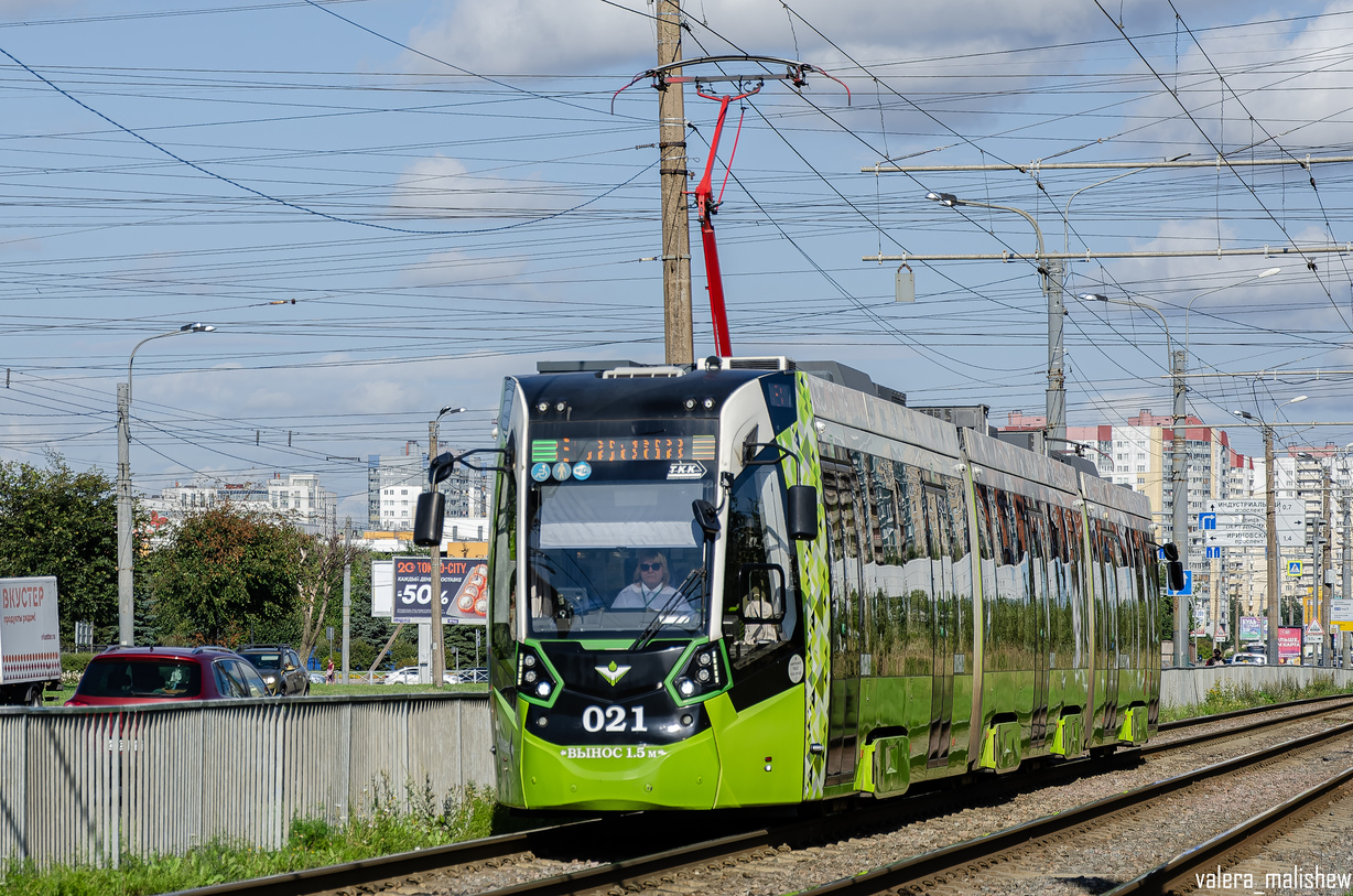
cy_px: 448
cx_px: 676
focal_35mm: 105
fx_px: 3938
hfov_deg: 19.5
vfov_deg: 13.0
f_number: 5.3
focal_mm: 70
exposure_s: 1/800
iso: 100
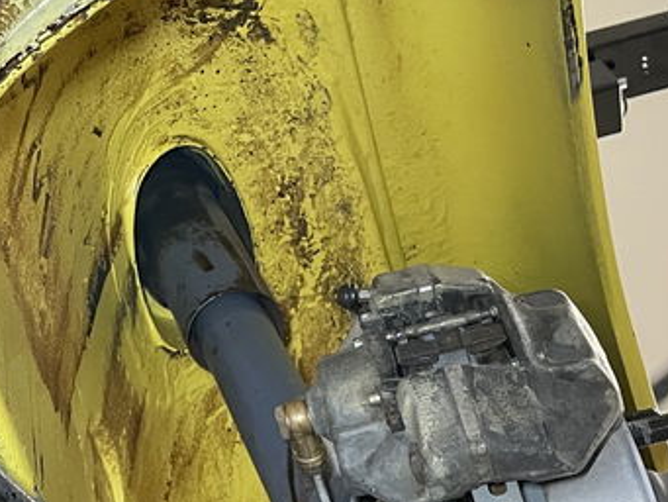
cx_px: 51
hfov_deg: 24.2
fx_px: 1506
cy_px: 292
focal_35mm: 78
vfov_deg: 18.9
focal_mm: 4.2
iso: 400
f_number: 1.6
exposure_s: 1/60
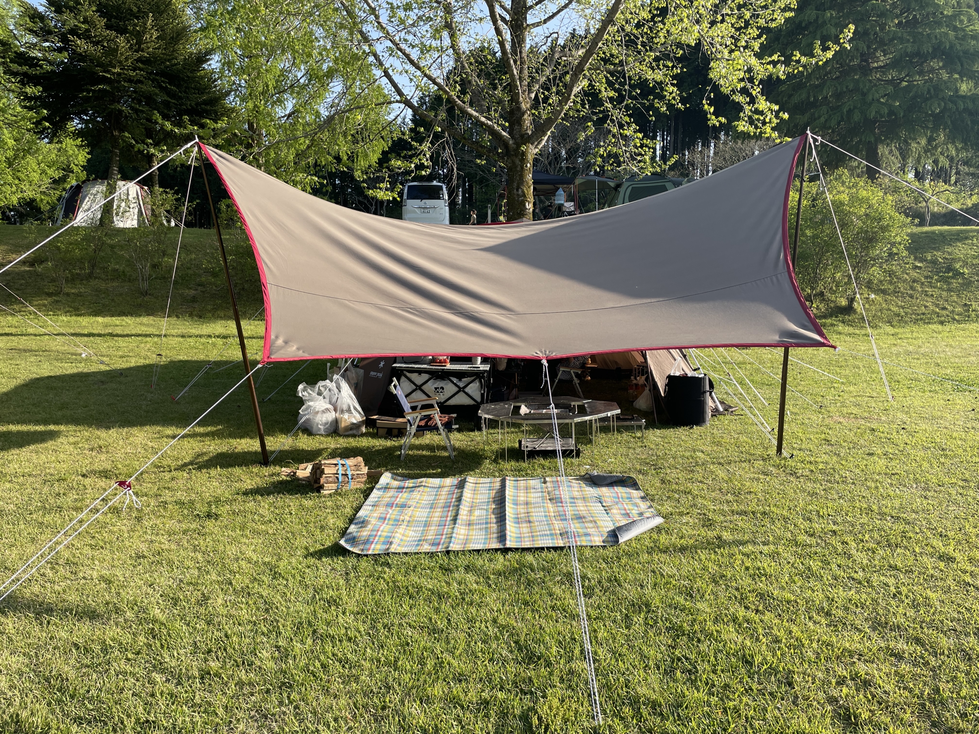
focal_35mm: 26
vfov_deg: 53.1
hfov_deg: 67.3
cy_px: 367
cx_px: 490
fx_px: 735
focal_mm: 4.2
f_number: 1.6
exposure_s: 1/1014
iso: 32
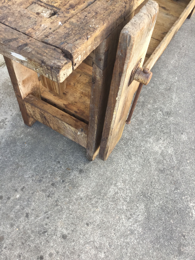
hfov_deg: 45.4
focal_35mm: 31
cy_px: 130
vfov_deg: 58.4
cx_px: 98
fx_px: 233
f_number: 2.4
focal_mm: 3.3
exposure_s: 1/100
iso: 50
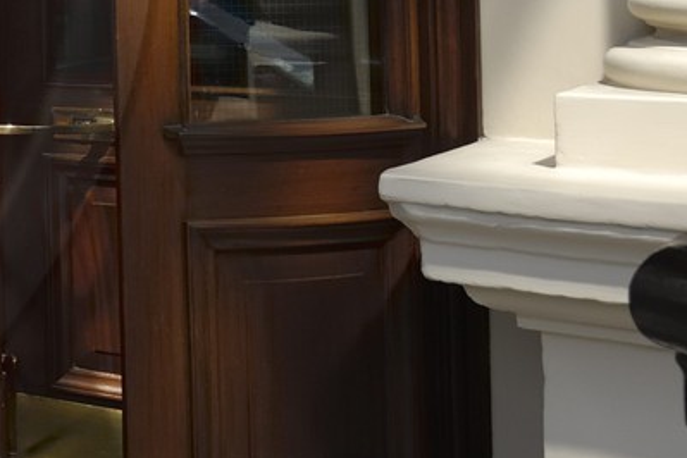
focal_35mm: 84
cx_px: -553
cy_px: -107
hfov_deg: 18.7
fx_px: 1603
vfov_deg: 15.6
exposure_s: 1/250
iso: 100
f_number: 6.3
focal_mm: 14
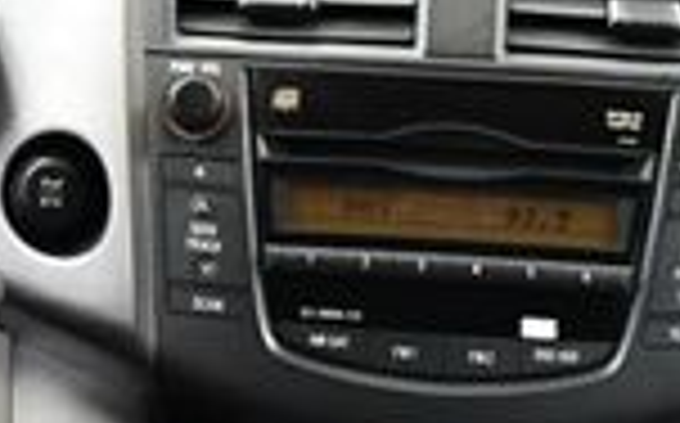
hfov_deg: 12.0
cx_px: 41
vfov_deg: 7.5
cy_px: 378
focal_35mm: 173
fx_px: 3202
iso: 3200
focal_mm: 20
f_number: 3.5
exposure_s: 1/100
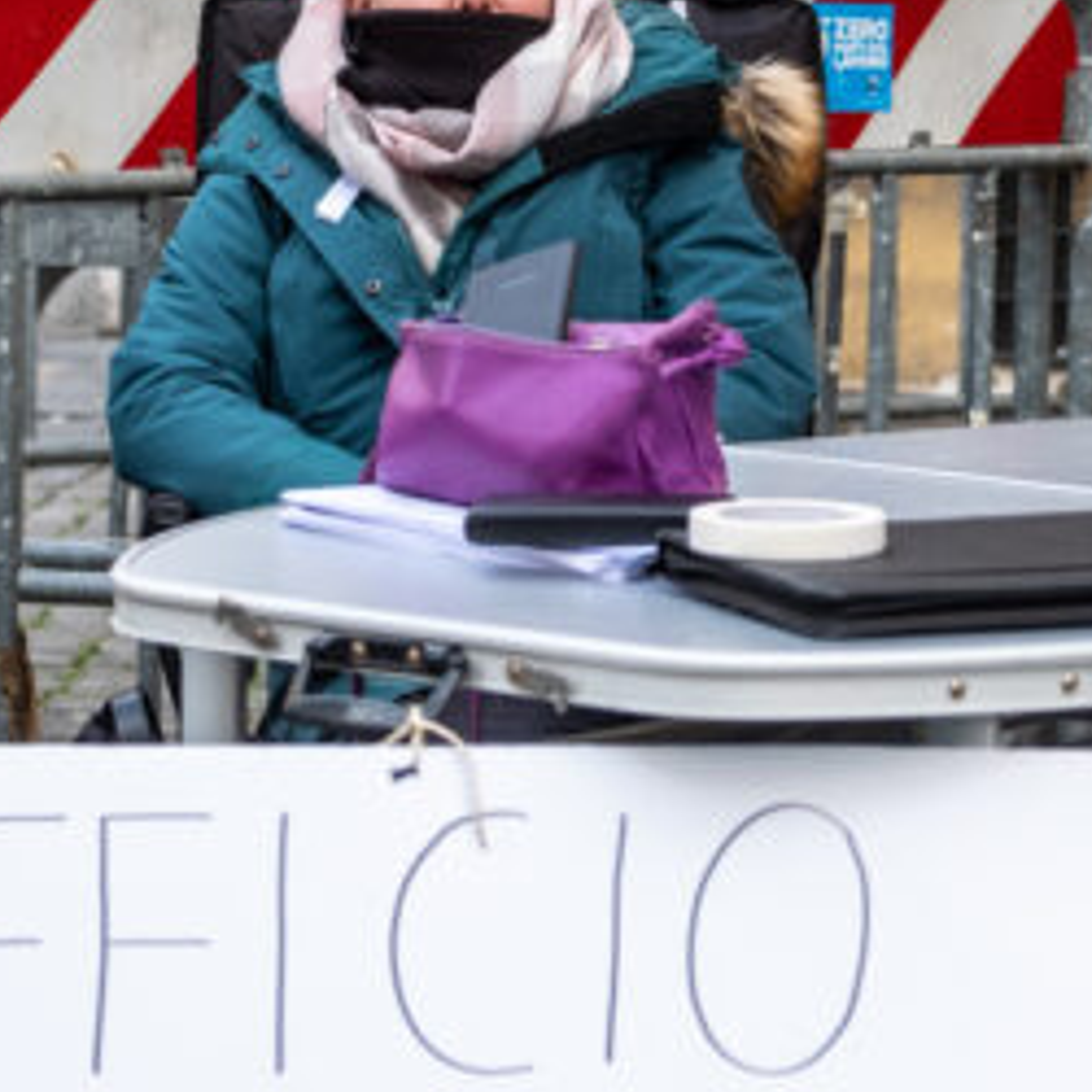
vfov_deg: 11.4
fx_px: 5461
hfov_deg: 11.4
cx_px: 725
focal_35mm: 153
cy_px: 568
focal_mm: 50
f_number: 3.6
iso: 400
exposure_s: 1/600
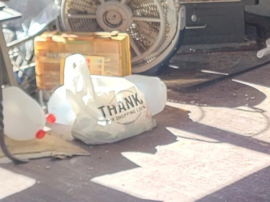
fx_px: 944
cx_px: 432
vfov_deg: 11.9
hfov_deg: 14.9
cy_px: -50
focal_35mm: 121
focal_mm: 6.7
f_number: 1.8
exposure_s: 1/120
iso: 80
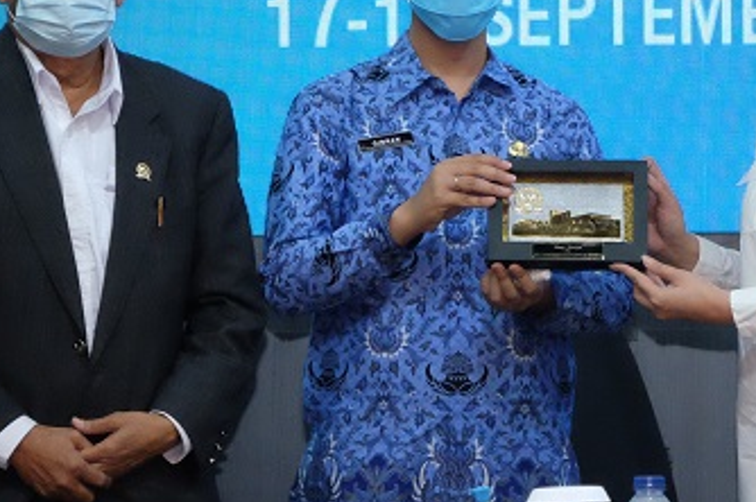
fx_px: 5937
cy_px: 175
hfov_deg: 7.3
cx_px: 579
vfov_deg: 4.8
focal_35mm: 283
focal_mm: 78.7
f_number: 7.1
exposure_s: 1/30
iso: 6400
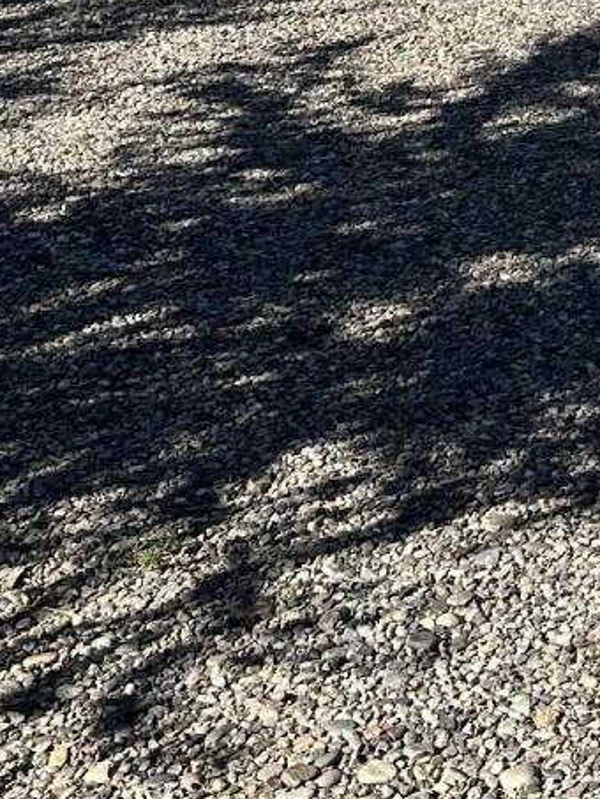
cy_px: -427
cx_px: 1269
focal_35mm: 106
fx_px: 2449
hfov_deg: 12.1
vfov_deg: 16.7
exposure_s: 1/4545
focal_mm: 6.86
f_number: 1.78
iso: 80
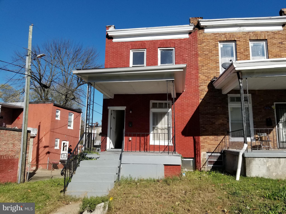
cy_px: 107
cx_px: 143
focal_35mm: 26
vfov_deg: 53.1
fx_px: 215
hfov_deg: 67.3
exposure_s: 1/2840
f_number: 1.7
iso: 50
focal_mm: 4.25
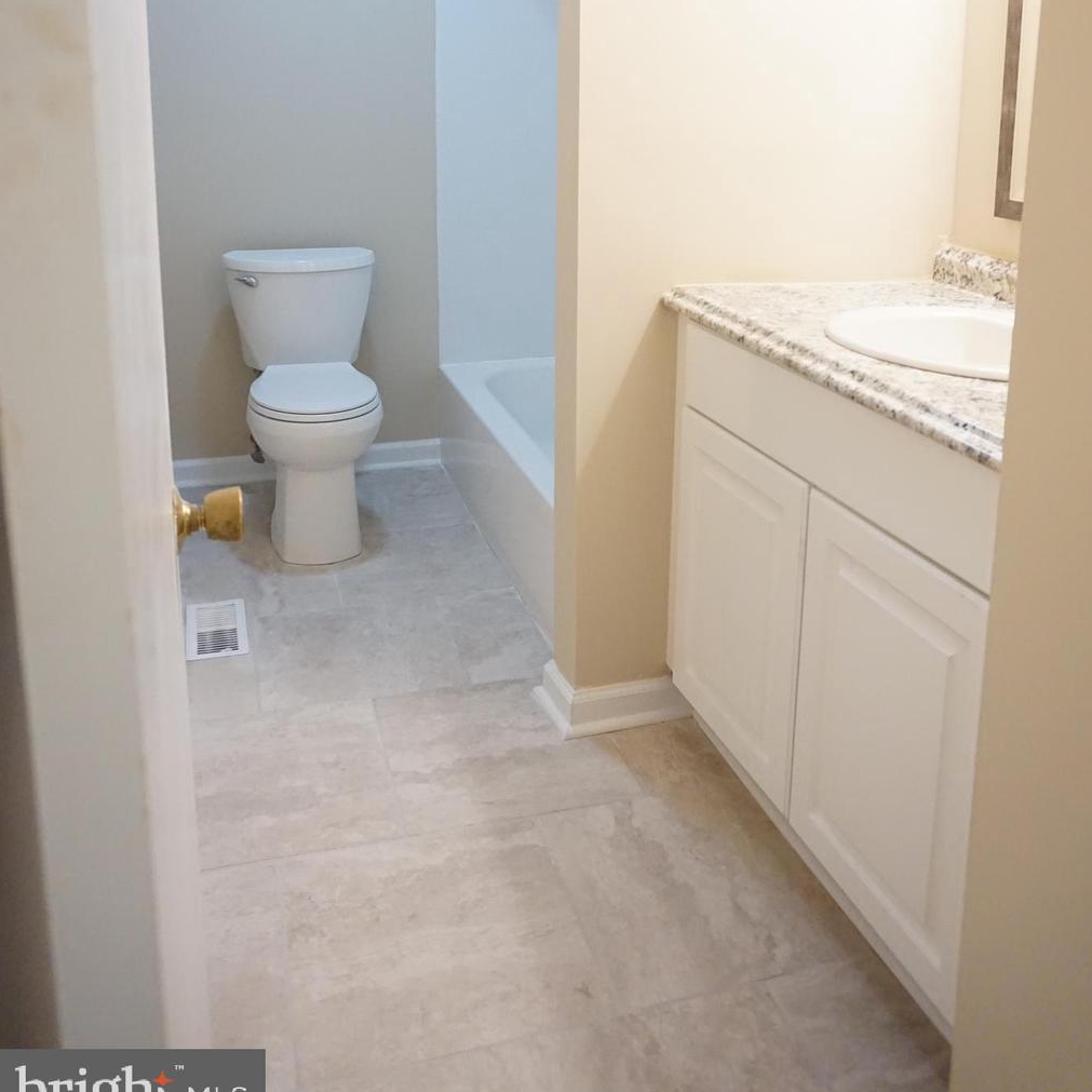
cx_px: 549
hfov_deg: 52.5
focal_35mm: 31
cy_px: 308
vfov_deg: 50.9
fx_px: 1106
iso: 3200
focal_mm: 16
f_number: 3.5
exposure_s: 1/160
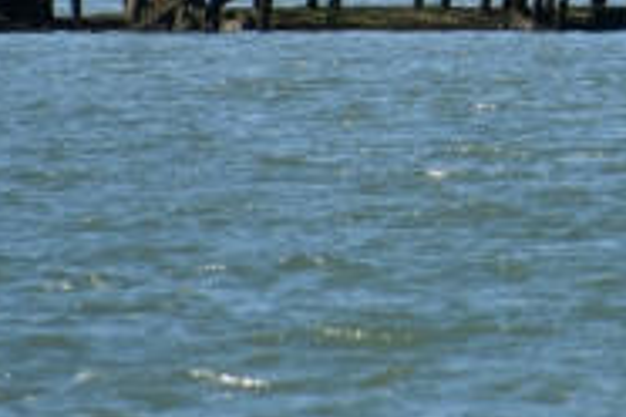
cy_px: 50
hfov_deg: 1.3
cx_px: 656
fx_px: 27194
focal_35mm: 1564
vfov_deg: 0.9
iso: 200
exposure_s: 1/640
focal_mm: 270
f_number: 6.3
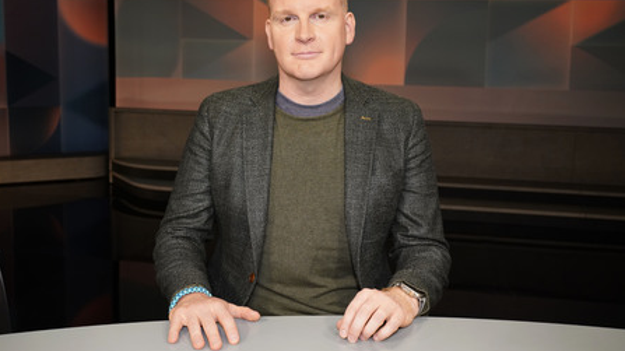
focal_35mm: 37
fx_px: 613
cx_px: 311
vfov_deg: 31.9
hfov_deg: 54.0
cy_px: 145
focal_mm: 35
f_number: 5.6
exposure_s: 1/125
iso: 2000
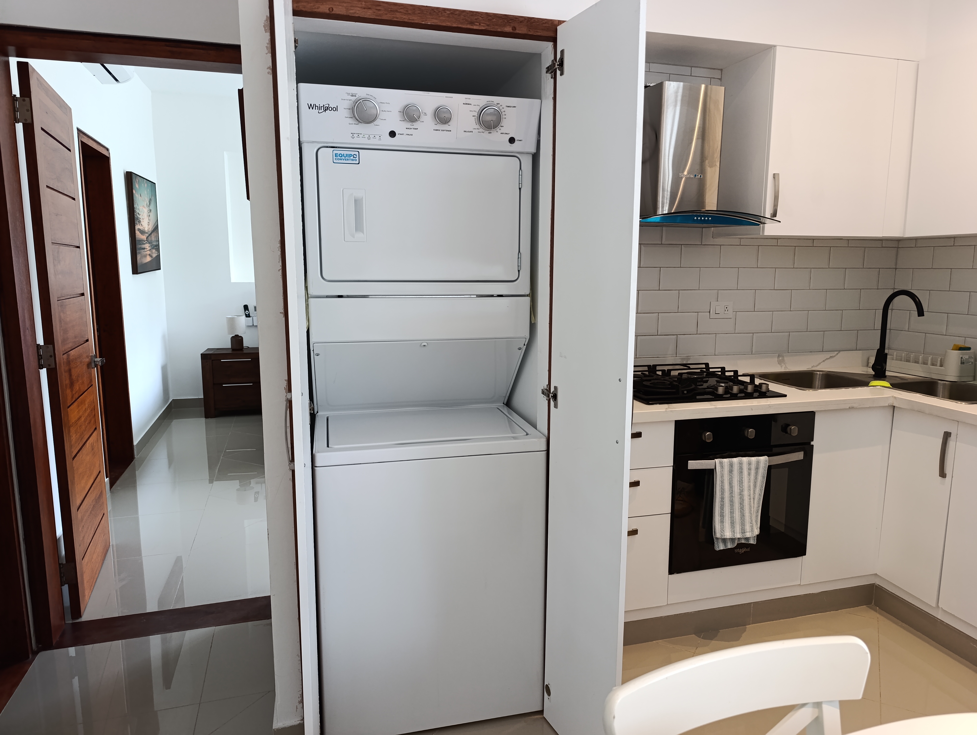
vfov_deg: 59.0
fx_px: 650
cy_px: 368
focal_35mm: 23
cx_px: 488
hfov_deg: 73.8
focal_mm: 6.14
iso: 500
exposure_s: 1/100
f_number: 1.6
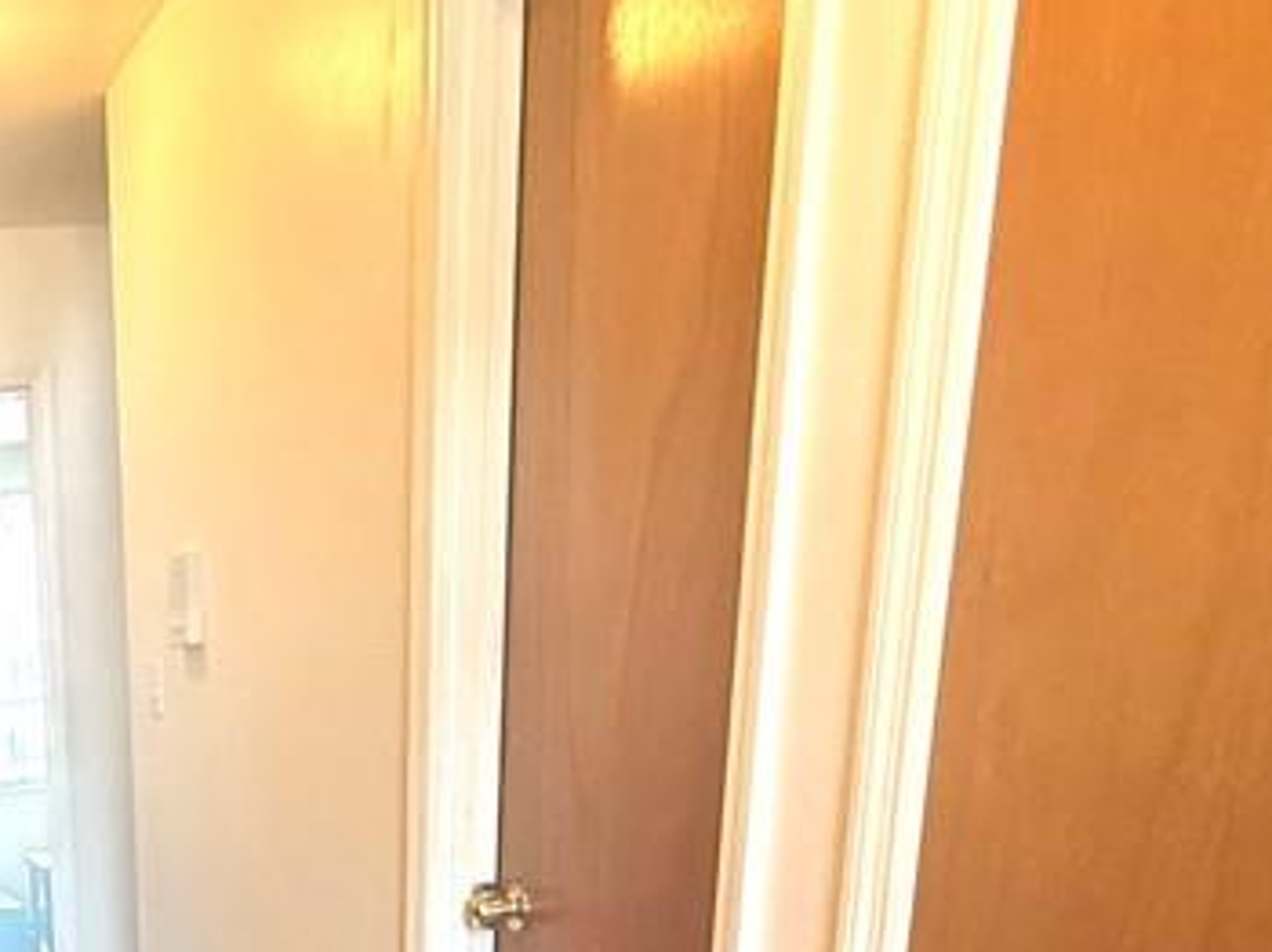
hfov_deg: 39.1
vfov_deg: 30.1
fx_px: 1506
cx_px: -69
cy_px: 1134
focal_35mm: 41
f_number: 2.2
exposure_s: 1/60
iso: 400
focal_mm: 2.22
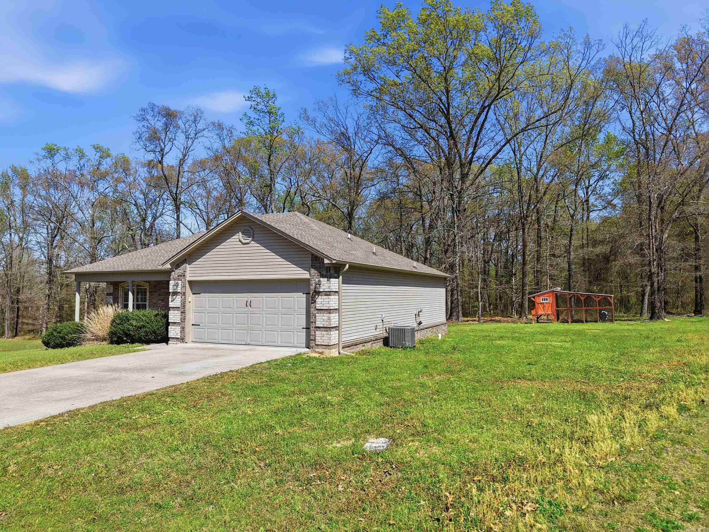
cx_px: 354
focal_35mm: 24
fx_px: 492
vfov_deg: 56.8
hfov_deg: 71.6
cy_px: 266
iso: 110
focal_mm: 8.7
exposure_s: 1/4000
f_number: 1.8
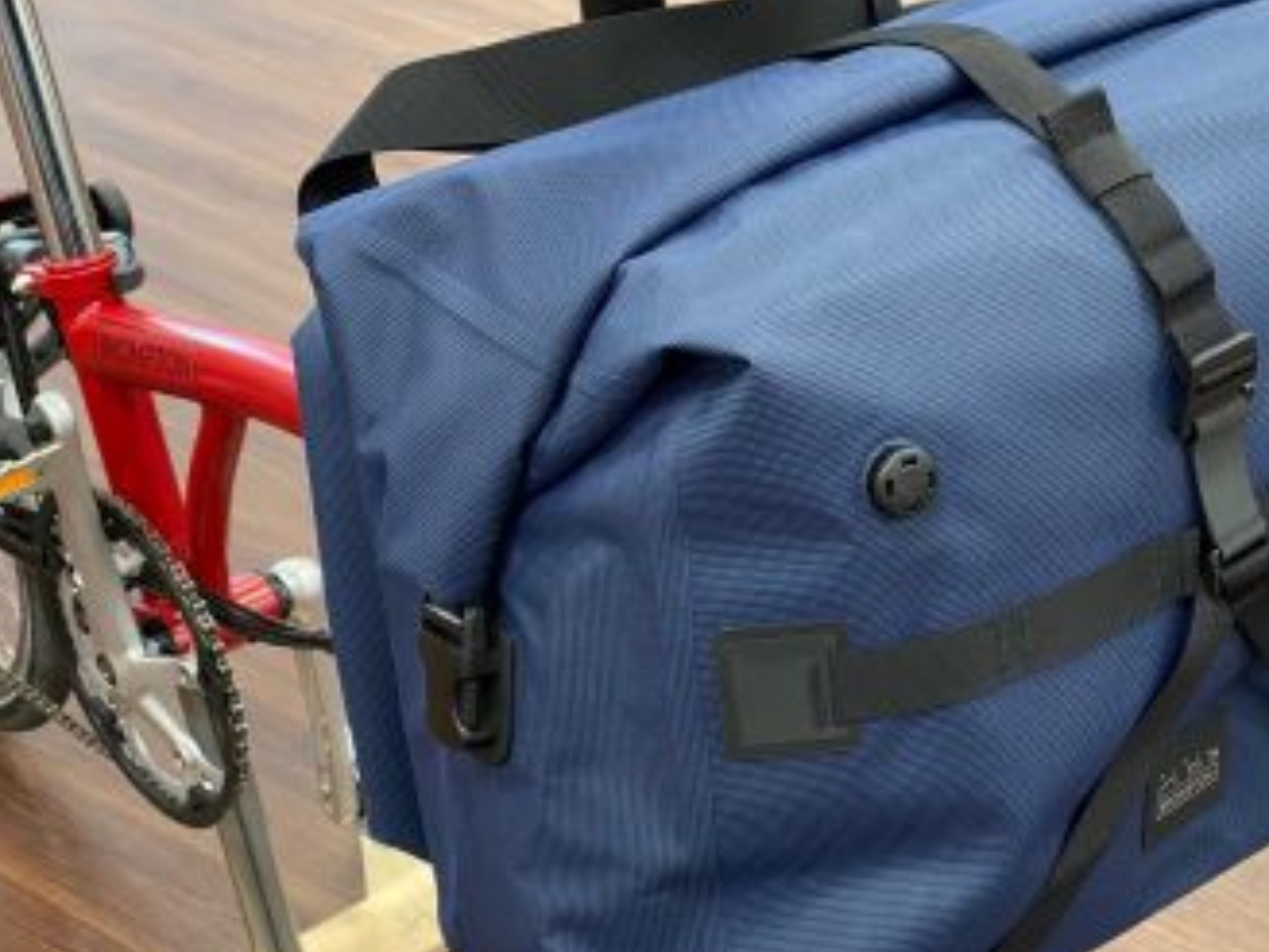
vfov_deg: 19.4
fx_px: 2786
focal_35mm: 76
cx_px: 909
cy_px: 530
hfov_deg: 25.4
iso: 160
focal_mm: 6
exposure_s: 1/50
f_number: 2
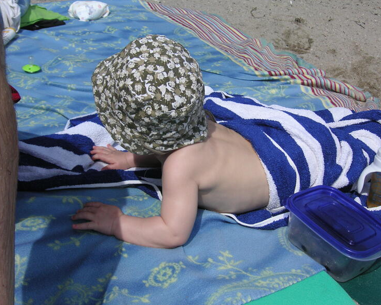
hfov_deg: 37.3
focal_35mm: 50
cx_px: 186
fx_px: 564
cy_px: 153
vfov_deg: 30.2
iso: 50
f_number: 8
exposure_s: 1/250
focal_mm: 7.8
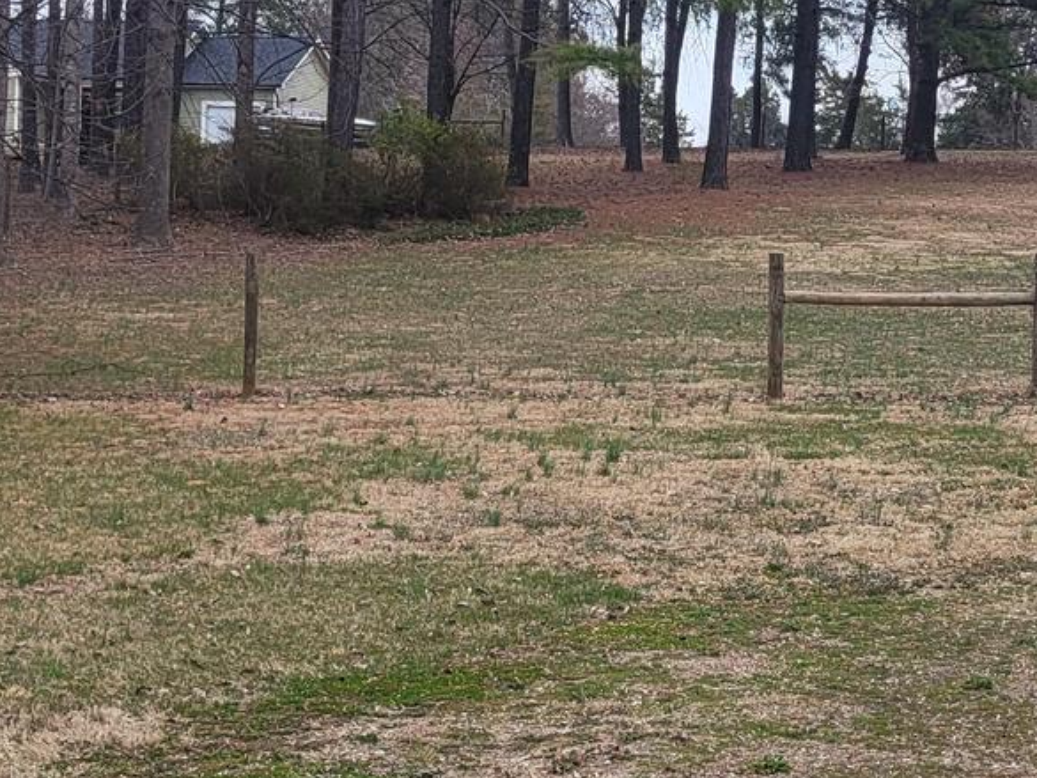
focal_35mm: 91
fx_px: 2727
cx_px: 642
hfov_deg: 21.5
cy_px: 337
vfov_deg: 16.2
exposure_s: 1/523
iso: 40
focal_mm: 5.4
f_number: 1.8
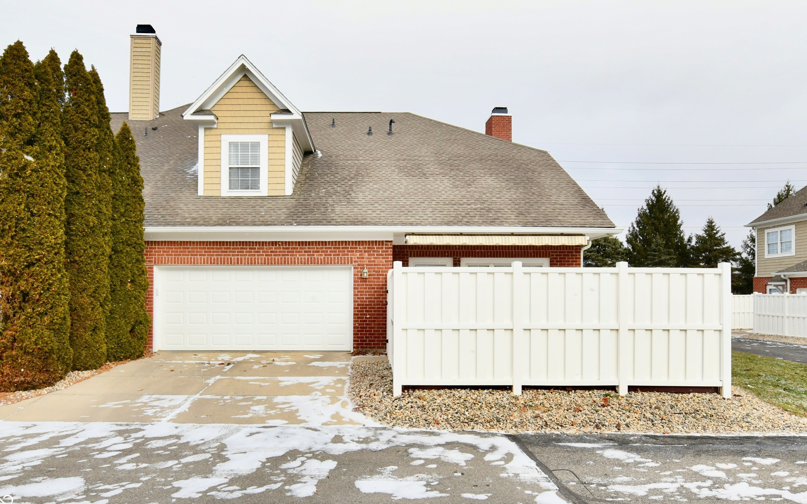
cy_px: 237
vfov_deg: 74.7
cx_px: 401
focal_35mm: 15
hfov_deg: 101.5
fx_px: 330
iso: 640
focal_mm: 14
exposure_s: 1/400
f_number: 10
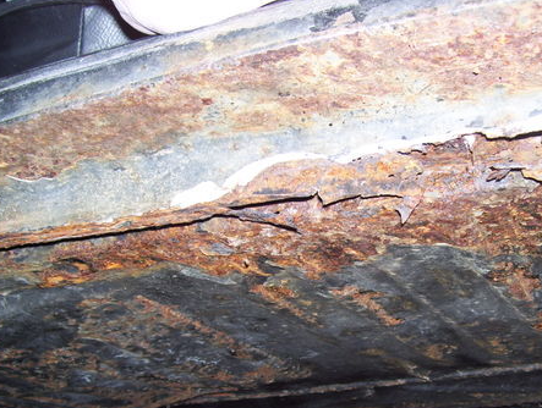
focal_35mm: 52
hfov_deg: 36.6
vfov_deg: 27.8
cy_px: 291
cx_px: 336
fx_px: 816
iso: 80
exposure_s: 1/60
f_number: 2.7
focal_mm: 6
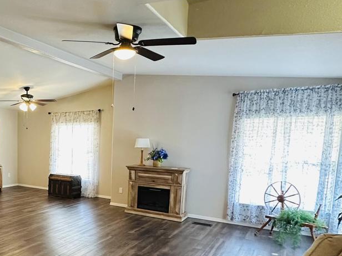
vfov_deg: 44.6
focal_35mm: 31
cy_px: 175
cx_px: 37
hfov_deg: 51.8
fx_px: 306
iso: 250
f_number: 2.2
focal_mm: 2.22
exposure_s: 1/60
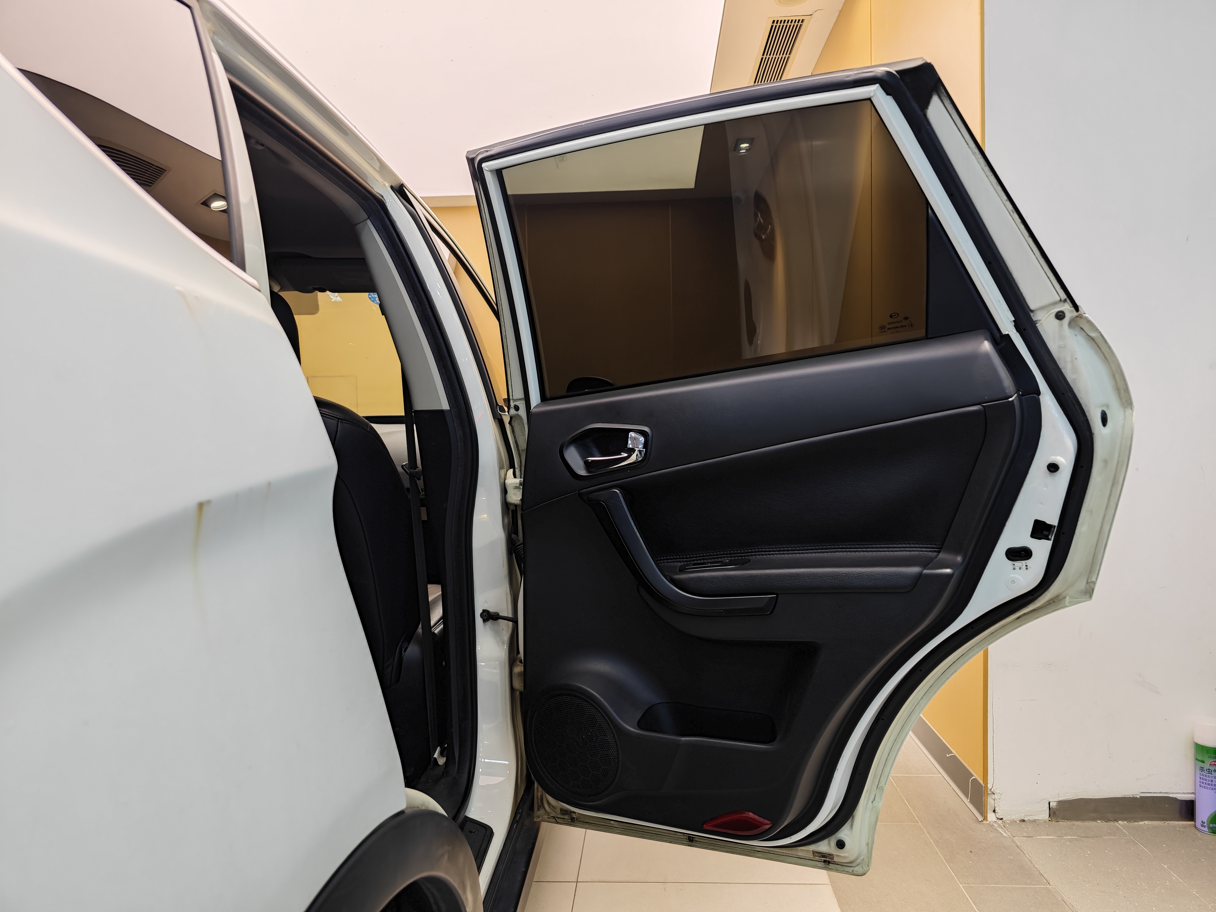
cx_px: 608
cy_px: 456
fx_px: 808
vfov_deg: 58.9
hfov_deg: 73.9
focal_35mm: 23
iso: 400
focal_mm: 8.7
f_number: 1.9
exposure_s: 1/62.4
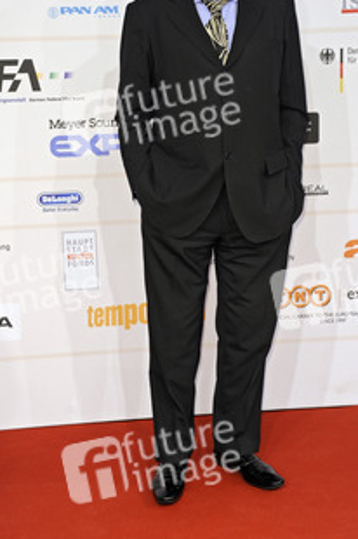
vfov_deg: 25.3
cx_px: 202
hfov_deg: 17.0
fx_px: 1196
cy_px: 202
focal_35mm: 80
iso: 1000
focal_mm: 62
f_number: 5.6
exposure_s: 1/160
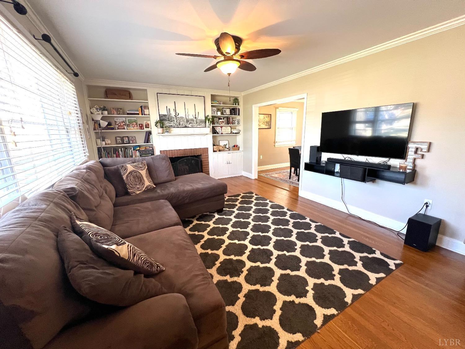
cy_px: 174
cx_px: 232
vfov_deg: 89.9
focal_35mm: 13
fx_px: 175
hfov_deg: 106.2
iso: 320
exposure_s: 1/60
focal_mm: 1.57
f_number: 1.8
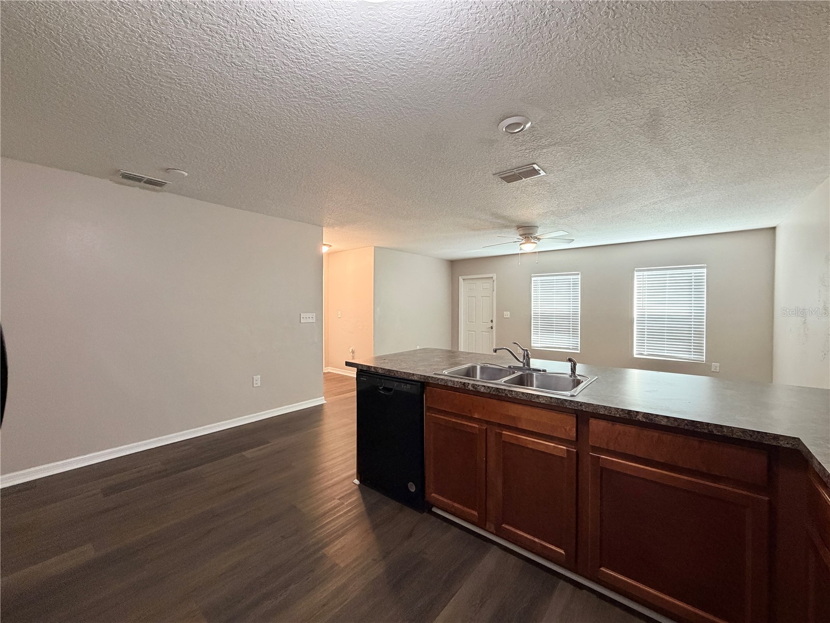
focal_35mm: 14
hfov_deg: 102.1
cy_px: 312
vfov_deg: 85.7
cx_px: 415
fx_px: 336
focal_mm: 2.22
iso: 400
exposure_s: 1/60
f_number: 2.2
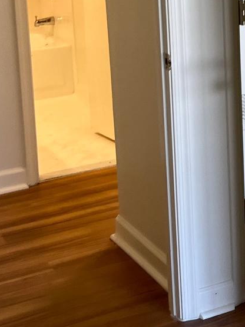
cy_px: 12
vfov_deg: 19.9
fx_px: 906
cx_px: 393
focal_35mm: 96
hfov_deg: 14.2
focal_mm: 5.1
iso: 80
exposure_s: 1/60
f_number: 1.6
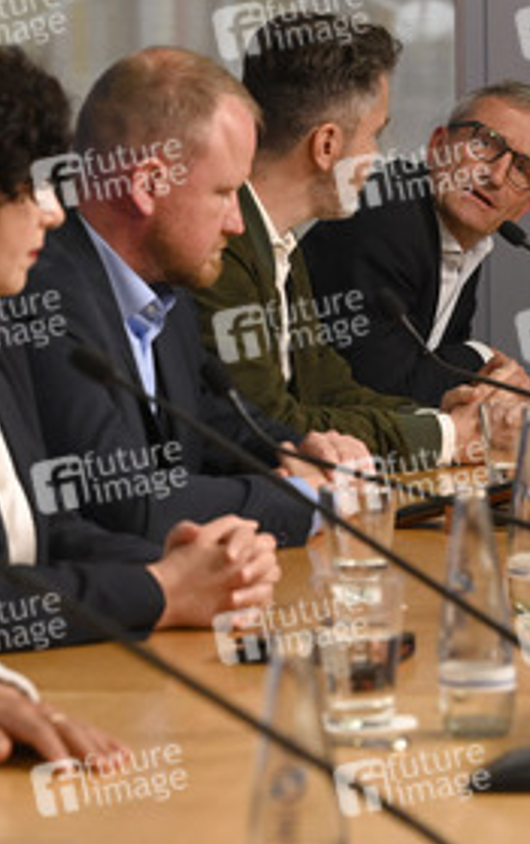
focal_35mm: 148
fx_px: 3412
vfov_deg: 14.1
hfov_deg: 8.8
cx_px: 29
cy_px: 402
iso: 3200
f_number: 6.3
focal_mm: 90
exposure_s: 1/500
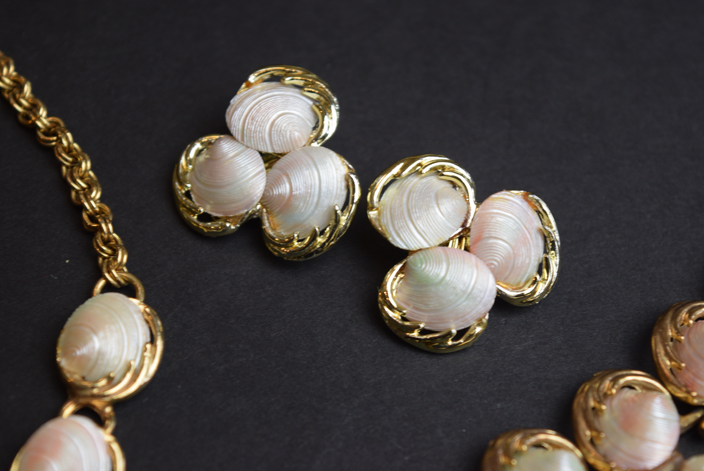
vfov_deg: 16.6
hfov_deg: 24.6
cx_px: 352
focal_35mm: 82
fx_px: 1615
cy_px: 236
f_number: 5.6
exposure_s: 1/80
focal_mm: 55
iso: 400
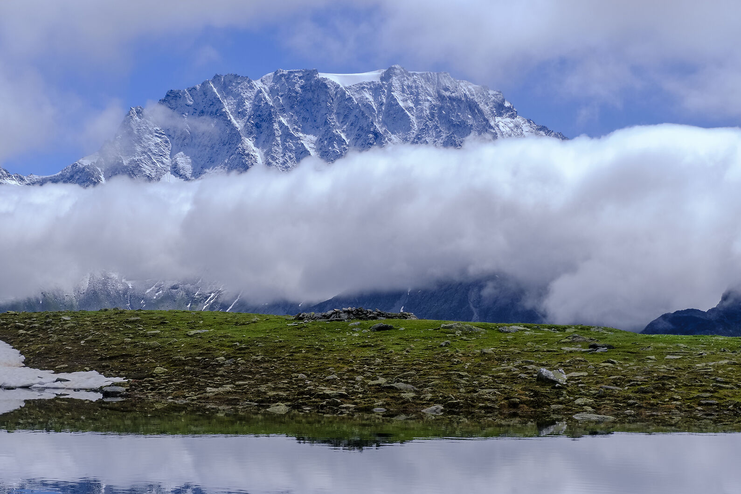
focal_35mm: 74
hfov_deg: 27.1
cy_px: 351
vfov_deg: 18.3
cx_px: 213
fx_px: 1523
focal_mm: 32.6
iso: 160
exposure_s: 1/150
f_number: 11
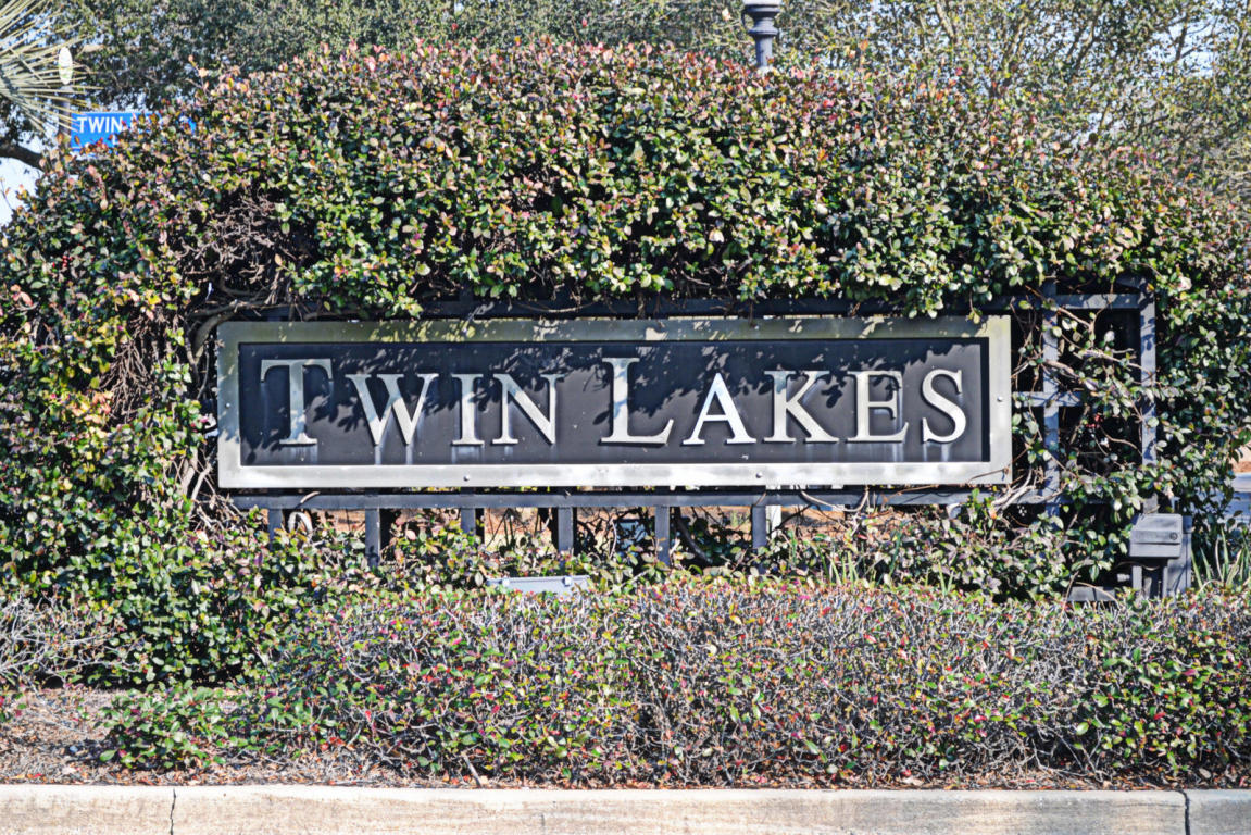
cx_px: 626
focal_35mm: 78
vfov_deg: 17.5
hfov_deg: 26.0
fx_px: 2711
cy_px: 418
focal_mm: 52
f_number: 5.6
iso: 125
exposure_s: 1/125
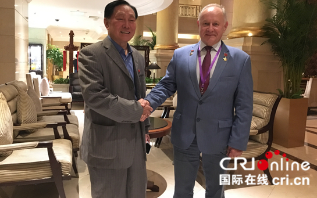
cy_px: 81
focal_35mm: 31
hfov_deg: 61.2
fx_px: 268
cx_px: 158
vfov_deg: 40.5
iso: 640
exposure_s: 1/17
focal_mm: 4.15
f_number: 2.2
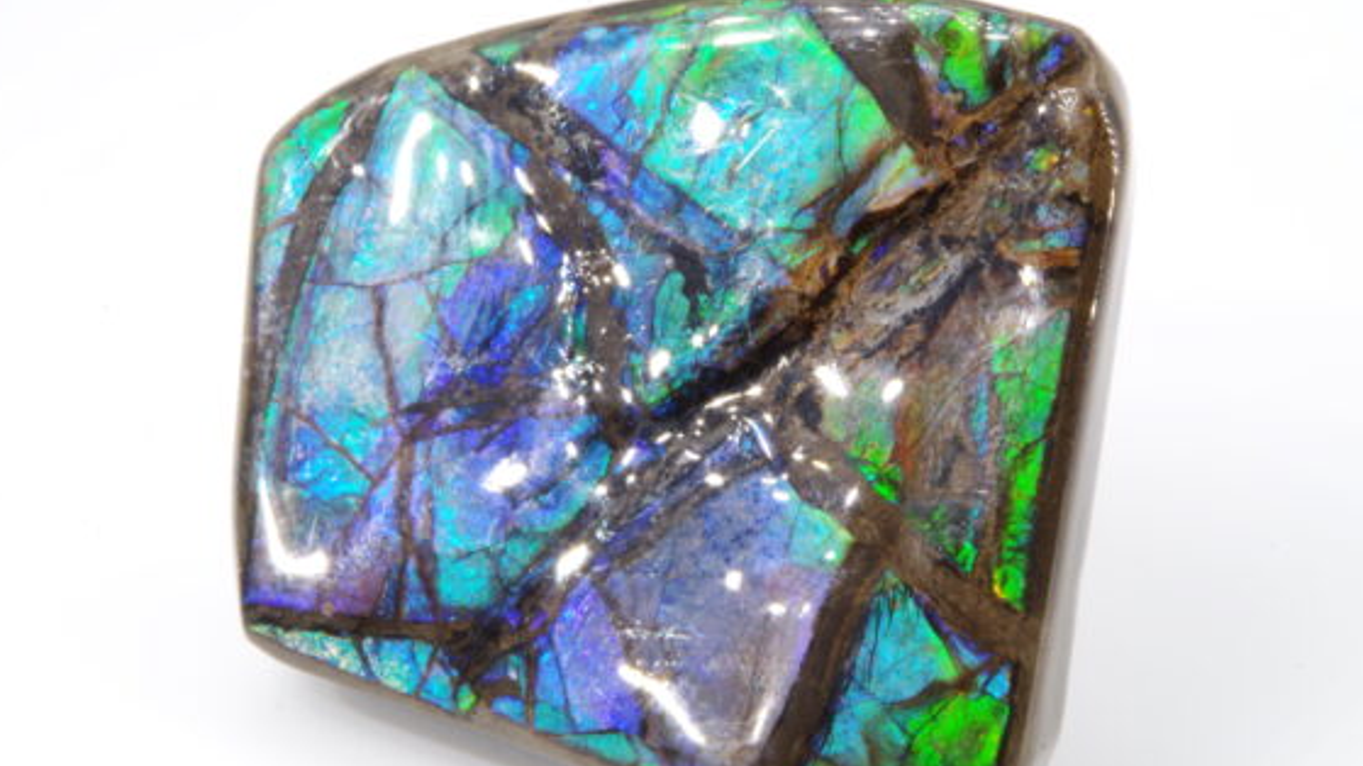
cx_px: 695
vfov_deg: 13.1
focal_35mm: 92
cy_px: 418
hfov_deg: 23.2
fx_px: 3324
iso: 100
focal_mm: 55
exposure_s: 1/2
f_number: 7.1
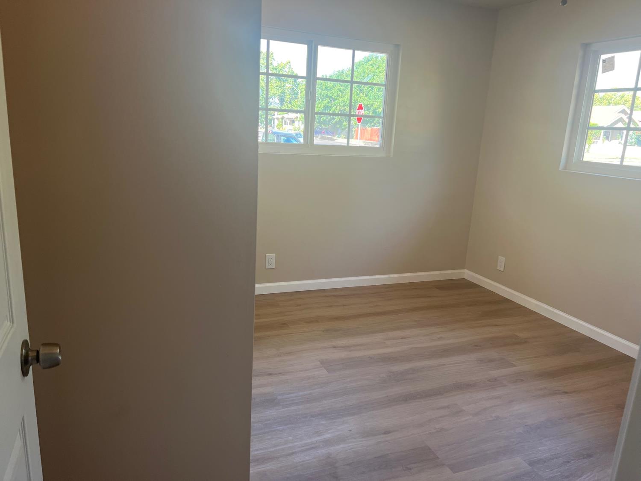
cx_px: 320
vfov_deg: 53.1
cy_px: 240
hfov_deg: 67.3
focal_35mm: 26
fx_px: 481
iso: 100
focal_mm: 5.7
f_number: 1.5
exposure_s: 1/121
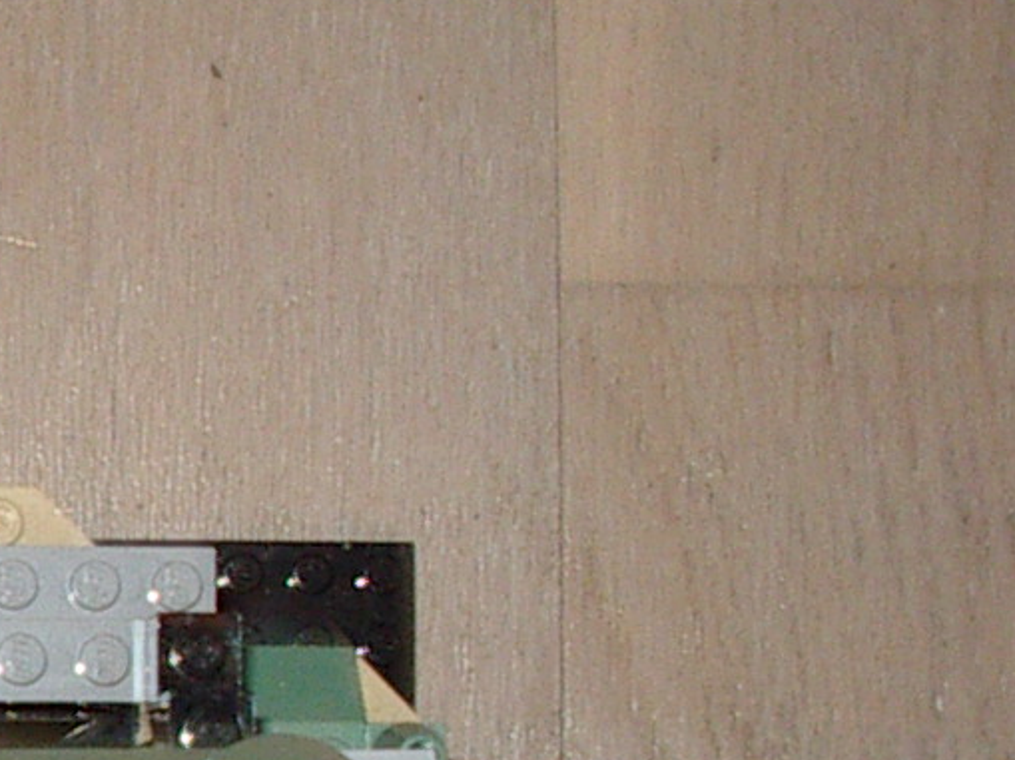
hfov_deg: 11.6
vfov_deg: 9.6
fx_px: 4483
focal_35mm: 153
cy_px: 914
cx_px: -987
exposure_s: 1/60
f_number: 4.8
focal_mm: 5.8
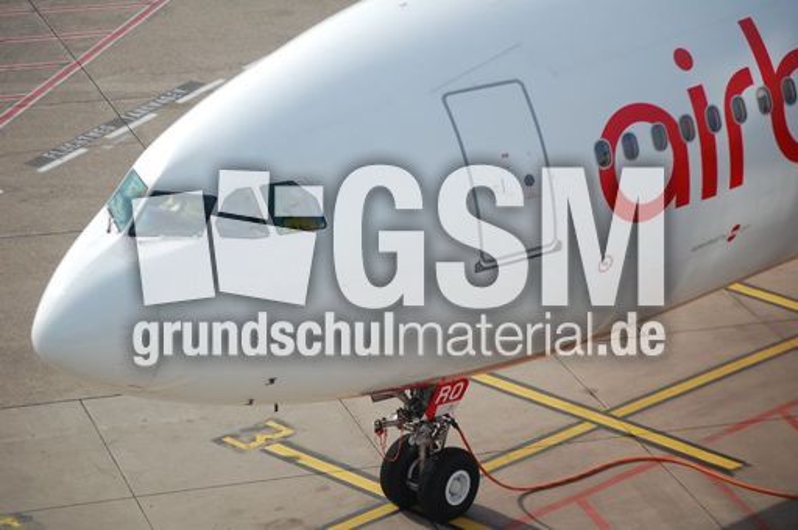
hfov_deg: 15.2
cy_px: 265
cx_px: 399
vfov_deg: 10.1
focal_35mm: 135
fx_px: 2989
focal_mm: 90
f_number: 5.6
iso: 220
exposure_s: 1/500
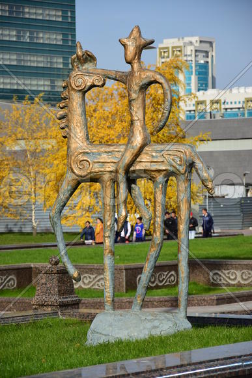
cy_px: 189
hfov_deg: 8.7
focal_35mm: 158
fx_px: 1653
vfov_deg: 13.0
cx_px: 126
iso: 100
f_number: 5.6
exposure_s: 1/500
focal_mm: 105
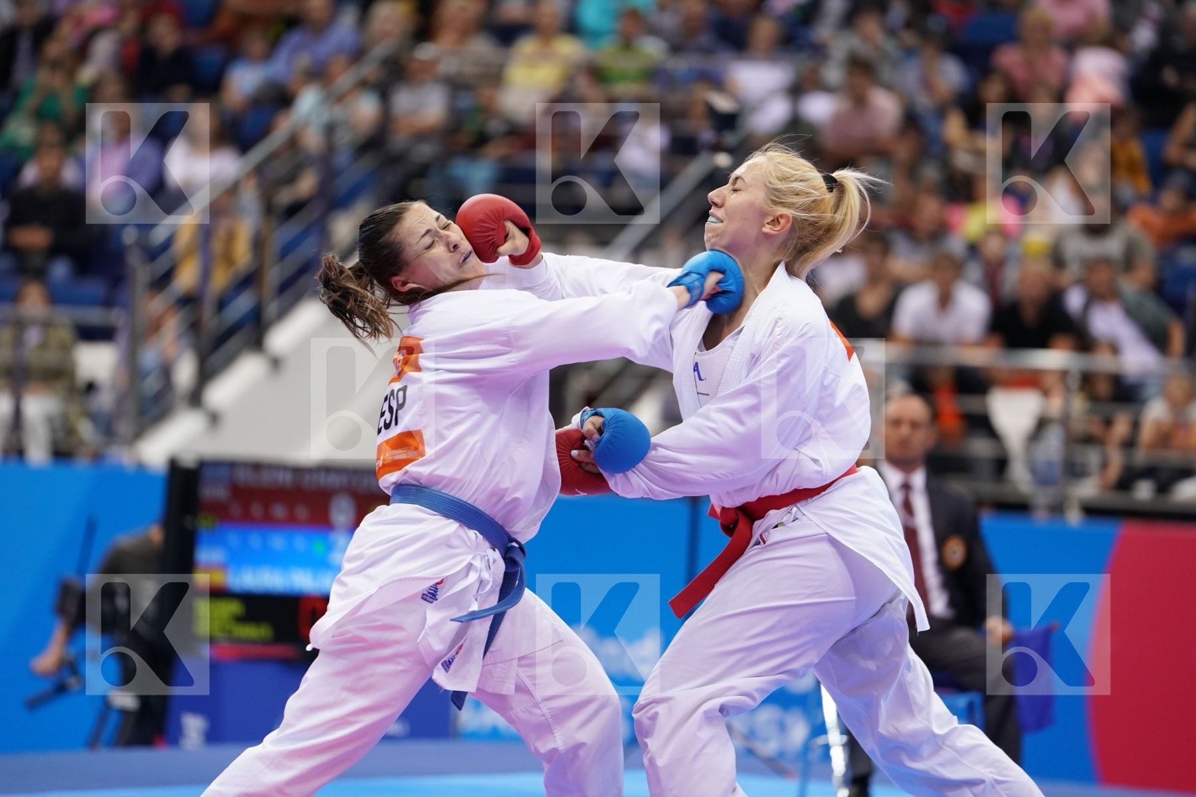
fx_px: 6644
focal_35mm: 200
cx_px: 598
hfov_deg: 10.3
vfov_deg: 6.9
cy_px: 398
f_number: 2.8
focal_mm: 200
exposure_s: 1/1000
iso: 2000
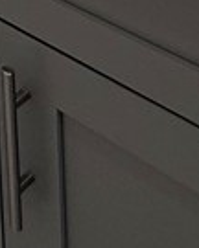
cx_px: -363
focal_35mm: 104
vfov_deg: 12.9
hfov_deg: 10.9
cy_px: -384
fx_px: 766
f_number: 2.2
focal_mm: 2.22
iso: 160
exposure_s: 1/120
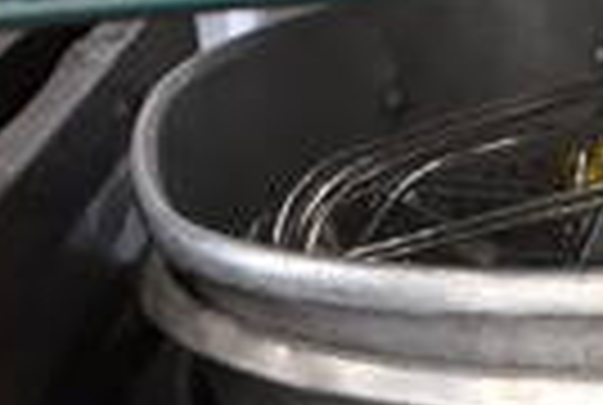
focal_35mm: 123
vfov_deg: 10.7
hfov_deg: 16.1
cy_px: 657
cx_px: 666
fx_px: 2065
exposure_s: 1/125
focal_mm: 18
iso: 1400
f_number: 3.5
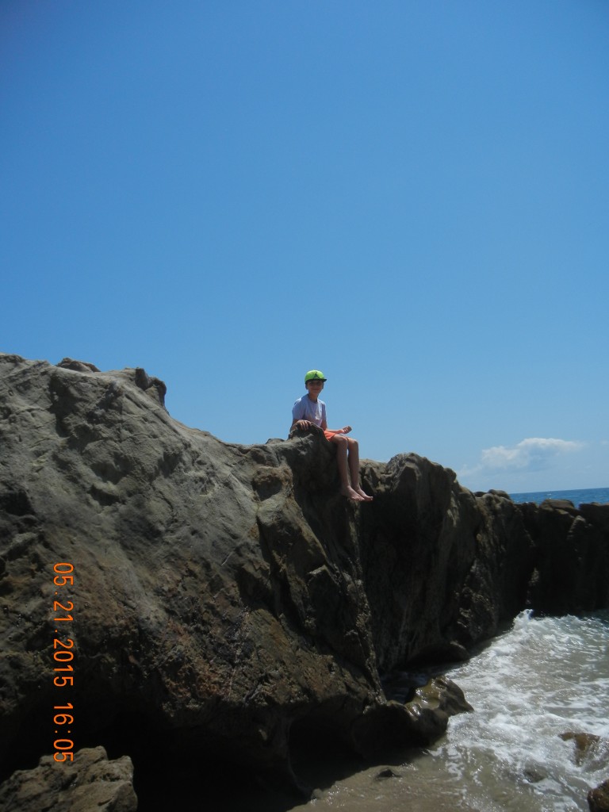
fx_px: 704
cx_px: 304
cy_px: 406
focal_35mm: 30
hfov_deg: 46.8
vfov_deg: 60.0
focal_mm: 5.4
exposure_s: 1/896
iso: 160
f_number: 7
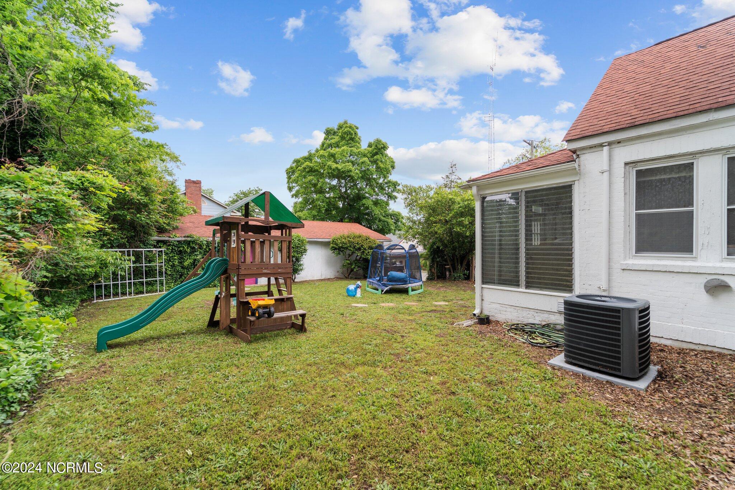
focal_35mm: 14
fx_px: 286
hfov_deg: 104.3
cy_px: 245
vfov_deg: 81.2
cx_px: 368
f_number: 5.6
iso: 100
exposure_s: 1/125
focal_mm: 14
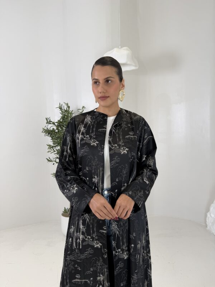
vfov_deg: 71.6
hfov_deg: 56.8
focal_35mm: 24
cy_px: 144
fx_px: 199
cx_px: 108
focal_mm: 6.76
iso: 80
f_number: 1.78
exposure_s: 1/470
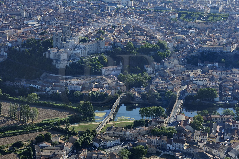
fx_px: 663
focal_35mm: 100
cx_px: 120
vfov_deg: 13.7
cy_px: 80
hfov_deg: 20.4
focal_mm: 100
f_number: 5.6
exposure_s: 1/800
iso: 400
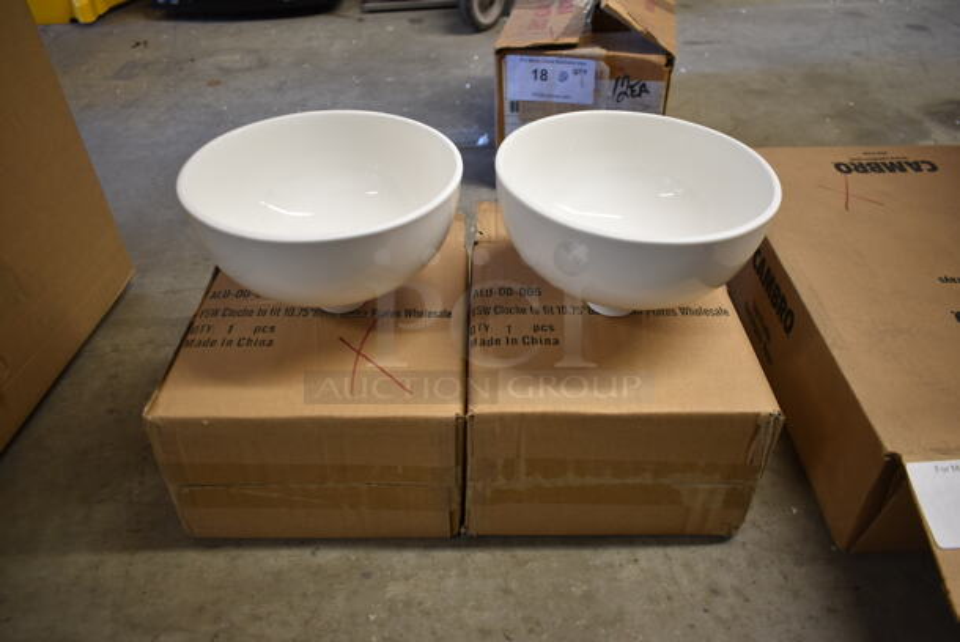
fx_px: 721
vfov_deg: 48.0
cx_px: 480
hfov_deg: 67.3
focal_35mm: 27
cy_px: 321
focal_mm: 18
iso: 400
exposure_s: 1/30
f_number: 3.5
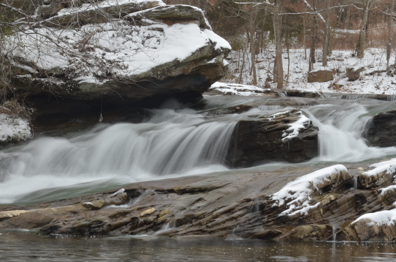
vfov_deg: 10.7
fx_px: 1402
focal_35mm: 128
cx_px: 193
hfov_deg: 16.1
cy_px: 172
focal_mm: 55
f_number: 22
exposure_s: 1/4
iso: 100
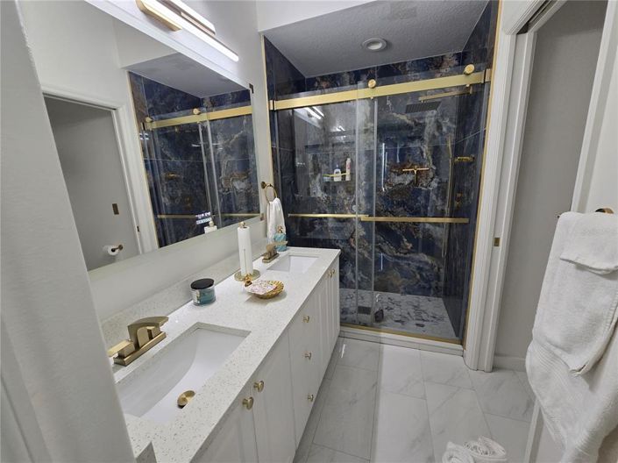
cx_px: 309
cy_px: 232
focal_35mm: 13
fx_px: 232
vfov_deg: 89.9
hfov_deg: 106.2
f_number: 2.2
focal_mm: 2.2
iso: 160
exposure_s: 1/72.1
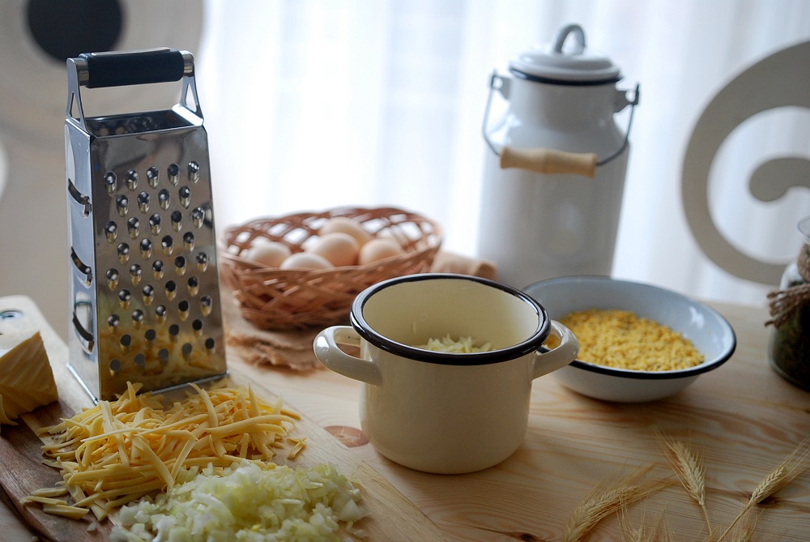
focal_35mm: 48
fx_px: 1081
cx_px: 405
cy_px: 271
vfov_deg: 28.1
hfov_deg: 41.1
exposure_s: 1/200
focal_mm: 32
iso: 400
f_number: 1.8
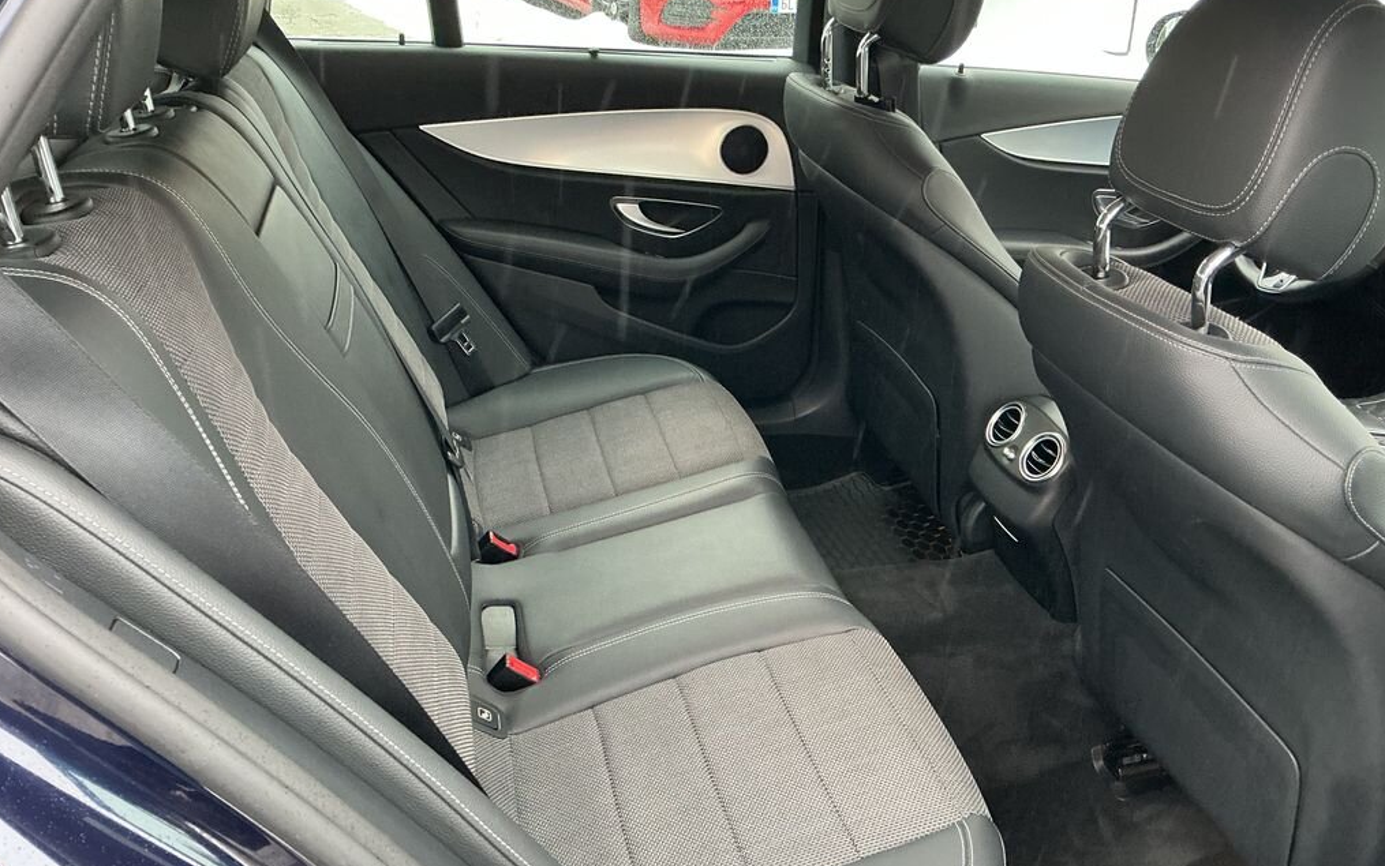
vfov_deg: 40.6
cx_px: 689
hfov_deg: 61.2
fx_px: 1170
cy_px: 439
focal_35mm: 31
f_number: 1.8
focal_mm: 3
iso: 200
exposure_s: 1/60
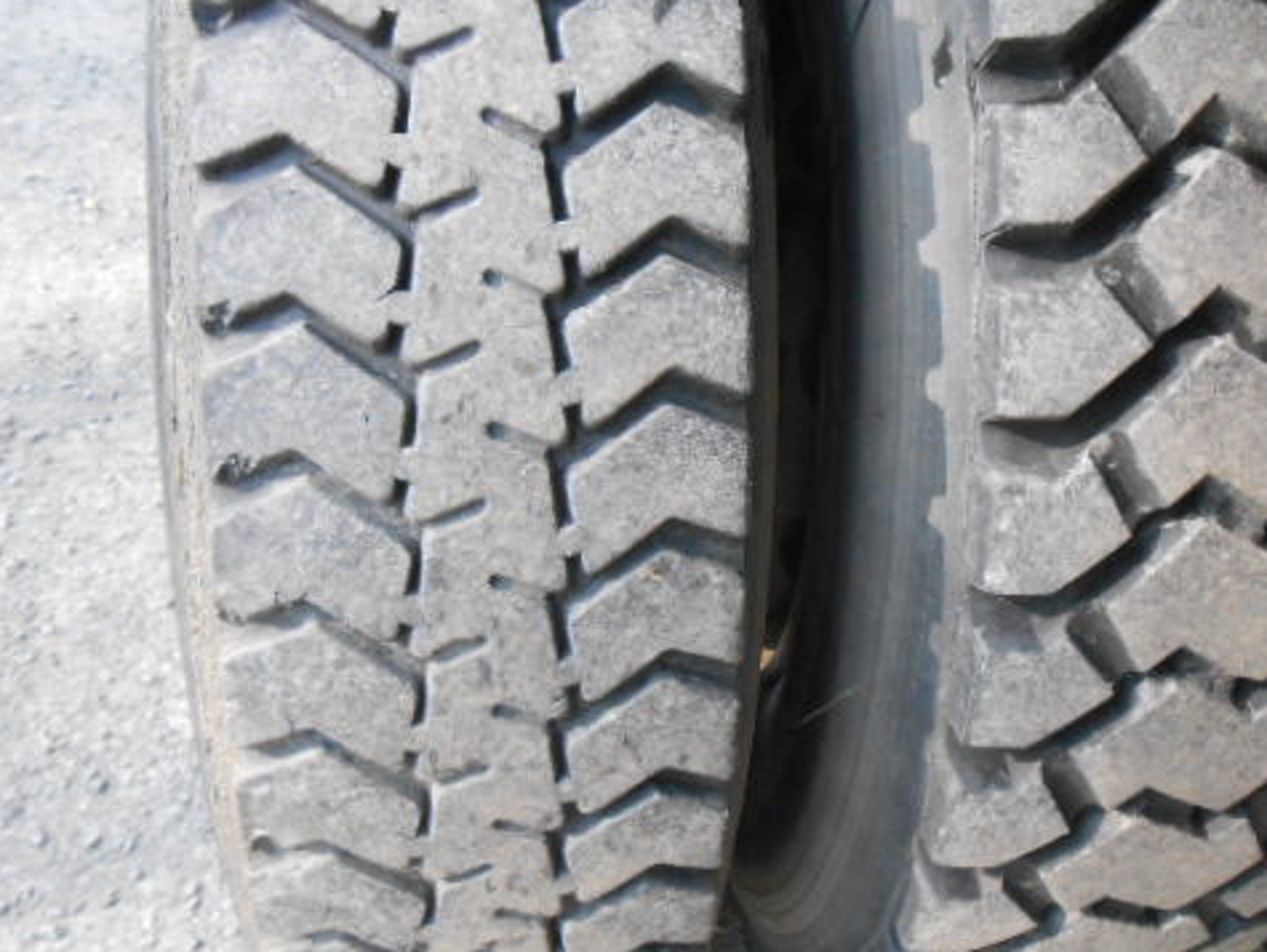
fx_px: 1282
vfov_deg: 40.7
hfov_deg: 52.3
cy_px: 464
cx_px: 739
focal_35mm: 35
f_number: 3.5
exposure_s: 1/250
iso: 400
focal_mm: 4.6
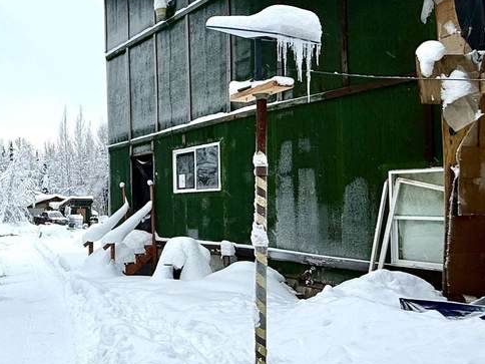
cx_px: 70
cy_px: 185
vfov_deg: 38.7
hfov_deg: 46.4
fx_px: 518
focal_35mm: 37
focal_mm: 2.22
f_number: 2.2
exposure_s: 1/114
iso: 50
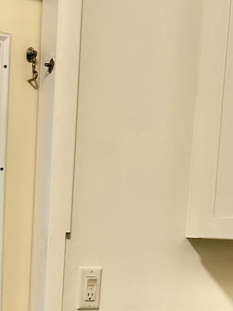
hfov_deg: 21.3
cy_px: 307
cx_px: 13
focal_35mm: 67
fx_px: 601
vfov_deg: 27.4
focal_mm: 5.7
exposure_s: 1/60
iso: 80
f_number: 1.5
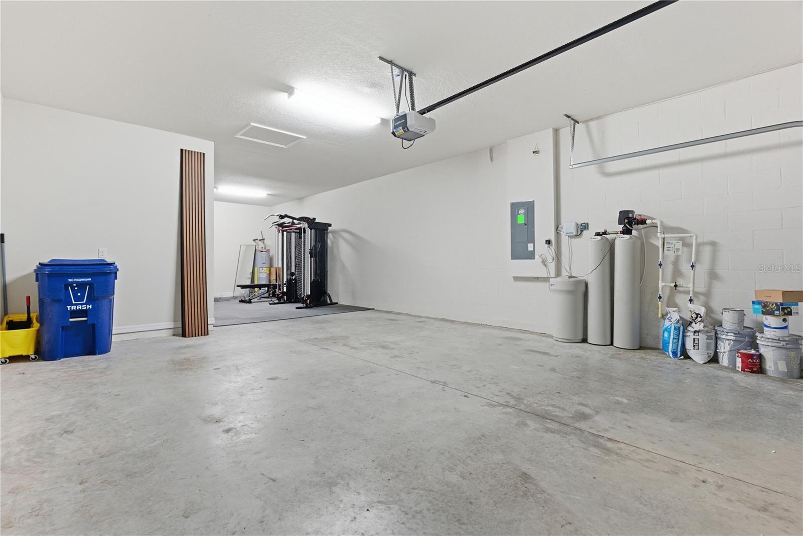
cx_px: 402
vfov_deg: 73.8
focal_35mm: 16
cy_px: 268
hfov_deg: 96.7
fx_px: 357
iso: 320
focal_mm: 16
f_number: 9
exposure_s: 1/8
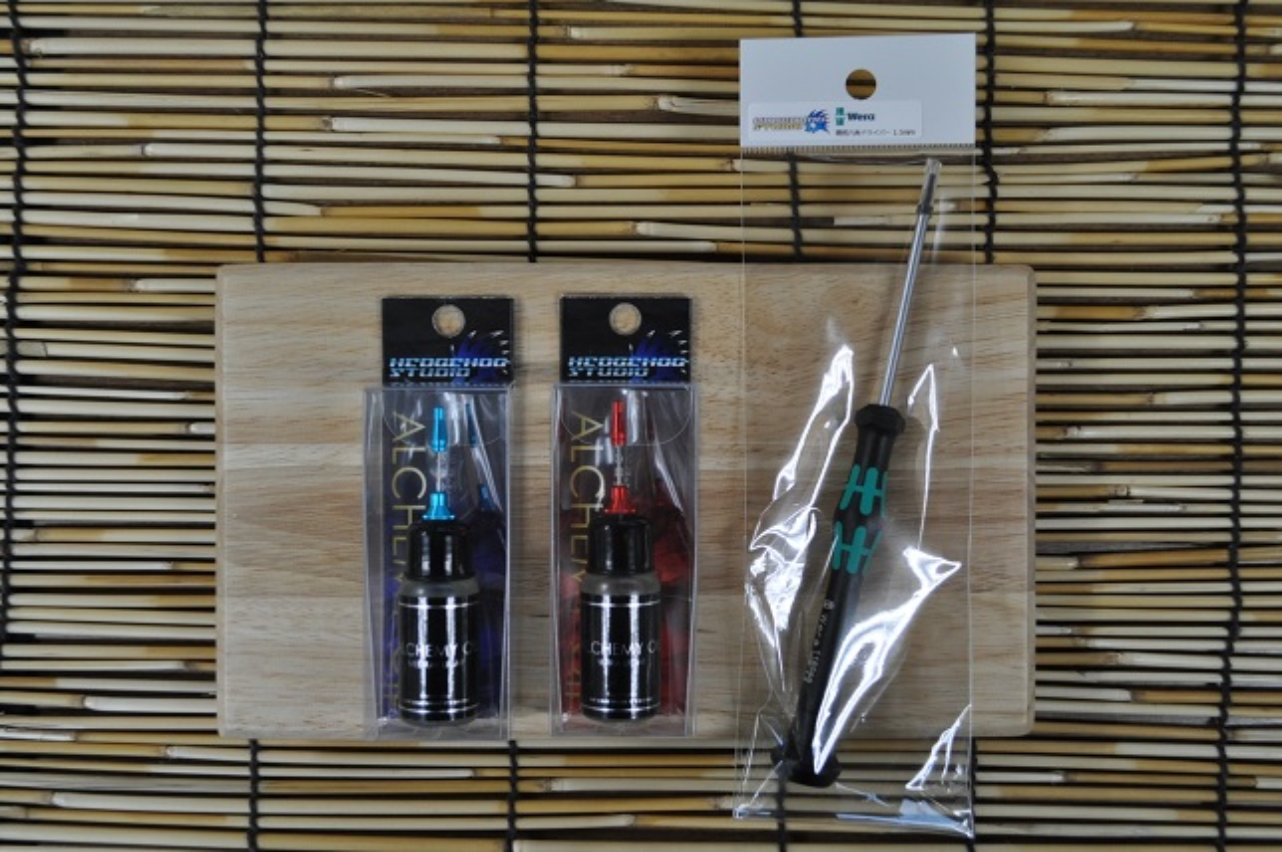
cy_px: 426
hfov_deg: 49.6
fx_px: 1387
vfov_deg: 34.1
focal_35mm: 39
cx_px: 641
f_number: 5.6
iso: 800
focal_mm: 26
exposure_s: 1/60
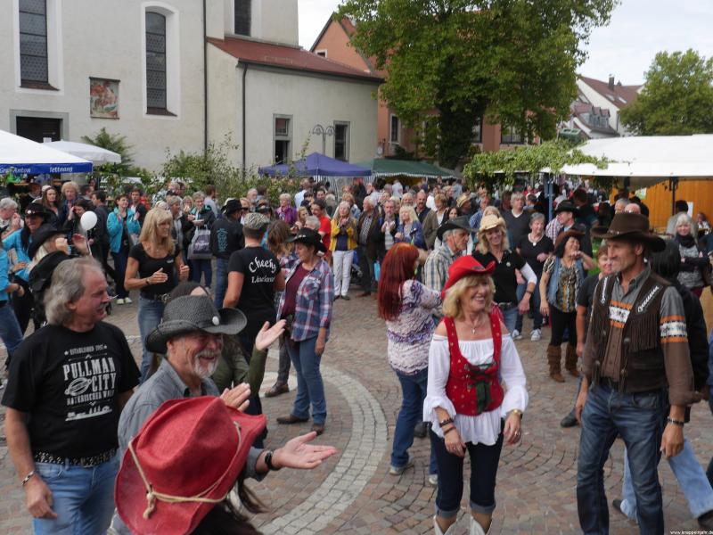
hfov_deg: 63.4
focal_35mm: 28
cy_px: 268
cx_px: 356
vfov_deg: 49.7
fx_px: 577
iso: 200
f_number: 5.6
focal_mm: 14
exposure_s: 1/160
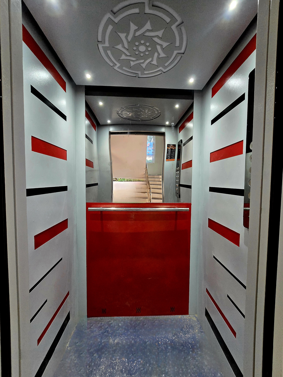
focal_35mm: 13
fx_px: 142
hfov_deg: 89.9
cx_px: 142
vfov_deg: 106.2
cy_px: 188
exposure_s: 1/50
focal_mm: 2.2
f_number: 2.2
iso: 640
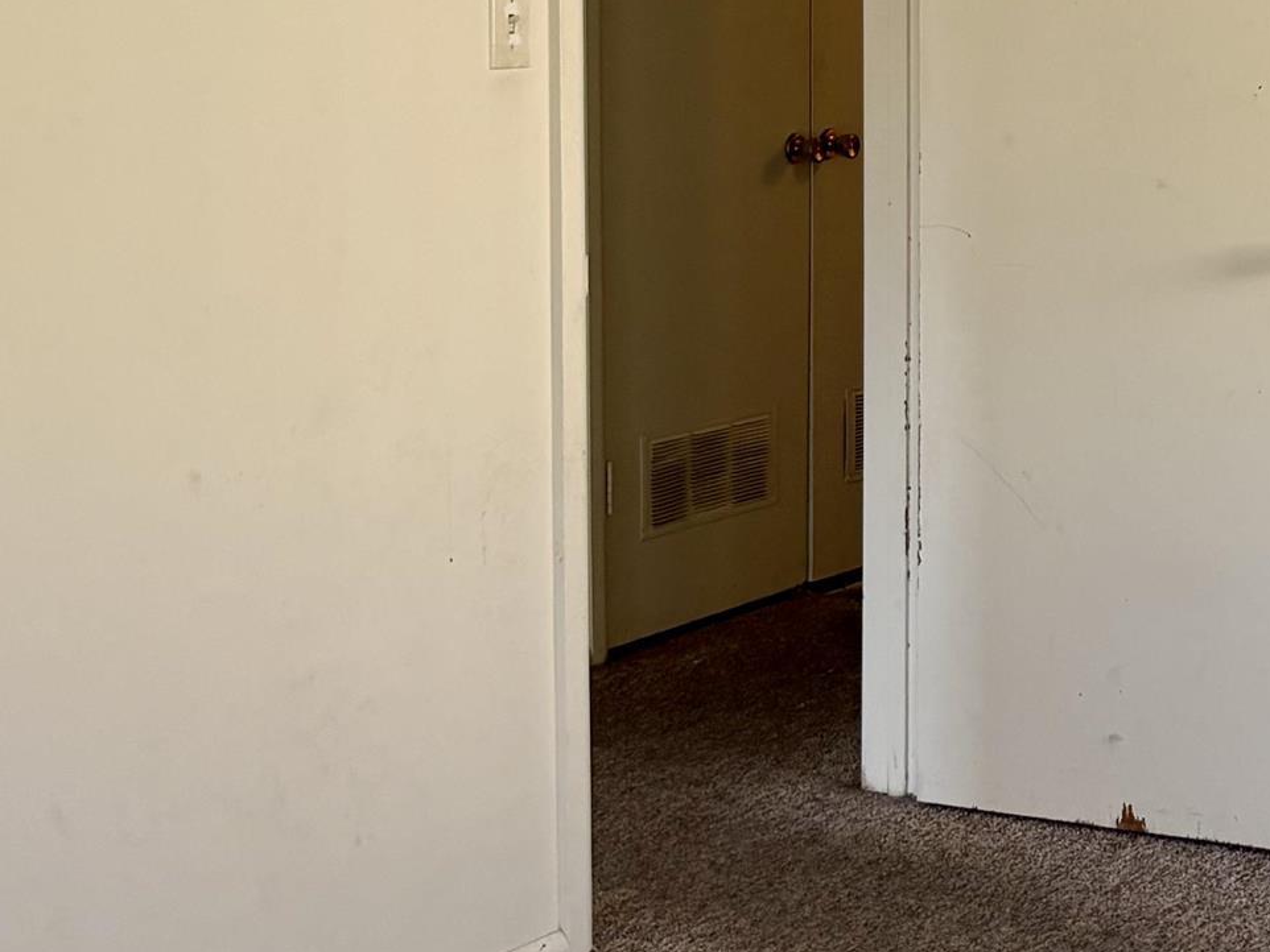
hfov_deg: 21.7
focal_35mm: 83
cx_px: 1553
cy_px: 144
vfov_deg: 17.6
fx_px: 3046
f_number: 1.6
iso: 100
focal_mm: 5.96
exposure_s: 1/149
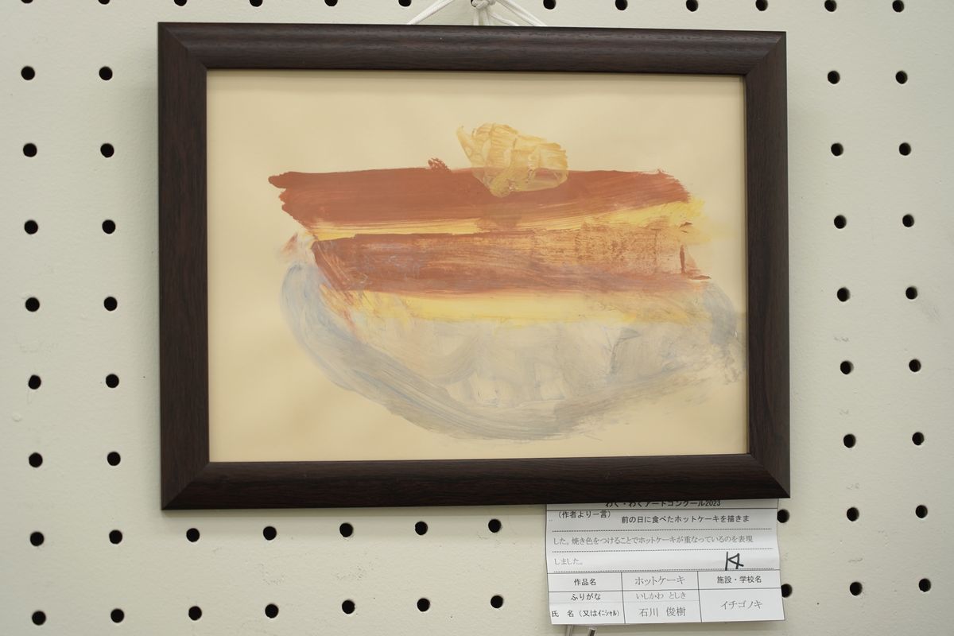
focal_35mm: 105
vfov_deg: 13.0
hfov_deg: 19.5
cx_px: 477
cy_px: 318
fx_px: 2782
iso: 800
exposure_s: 1/50
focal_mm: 105
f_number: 4
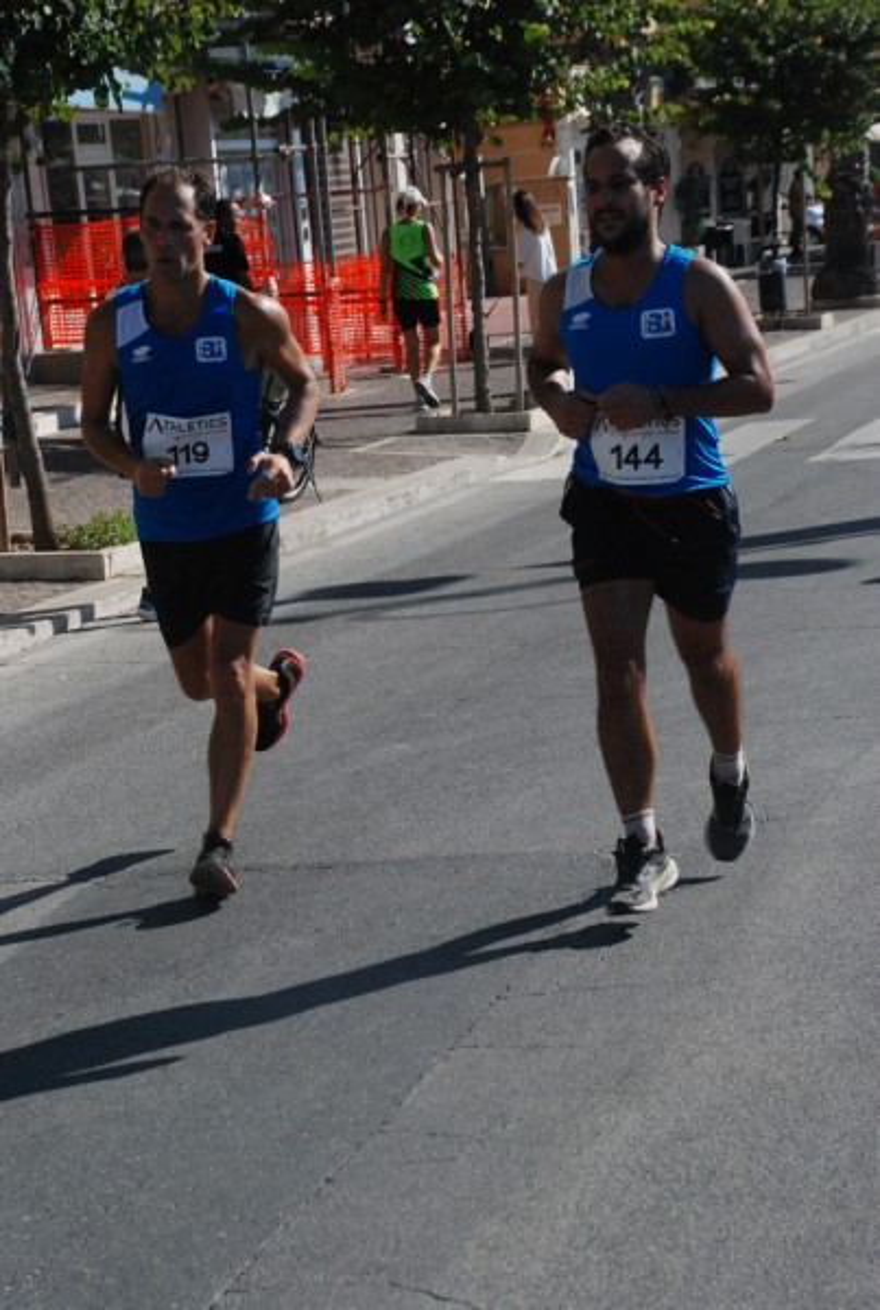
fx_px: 3392
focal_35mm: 93
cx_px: 440
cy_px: 655
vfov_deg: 21.9
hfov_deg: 14.8
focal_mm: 62
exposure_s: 1/2000
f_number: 8
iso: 1000
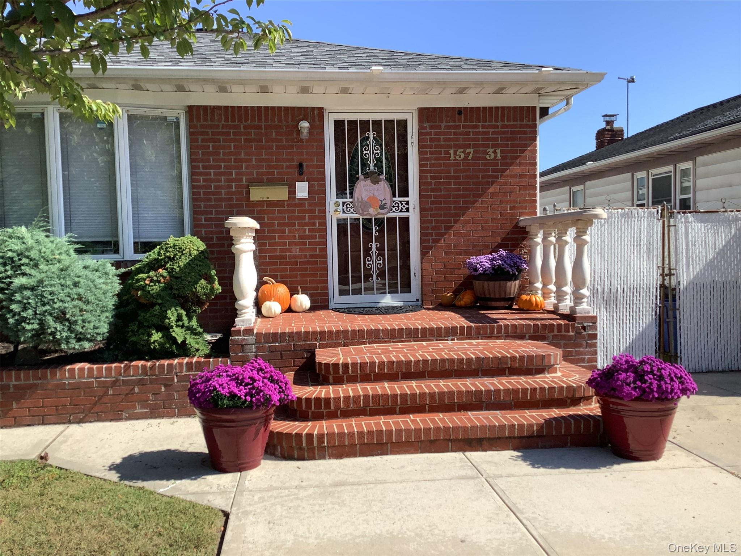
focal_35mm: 31
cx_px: 370
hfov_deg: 58.4
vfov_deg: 45.4
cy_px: 278
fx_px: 664
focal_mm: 3.3
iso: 25
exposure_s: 1/895
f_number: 2.4
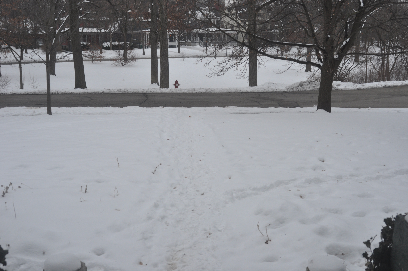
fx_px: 475
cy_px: 136
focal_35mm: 42
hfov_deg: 46.4
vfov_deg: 31.8
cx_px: 204
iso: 400
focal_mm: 28
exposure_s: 1/100
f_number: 5
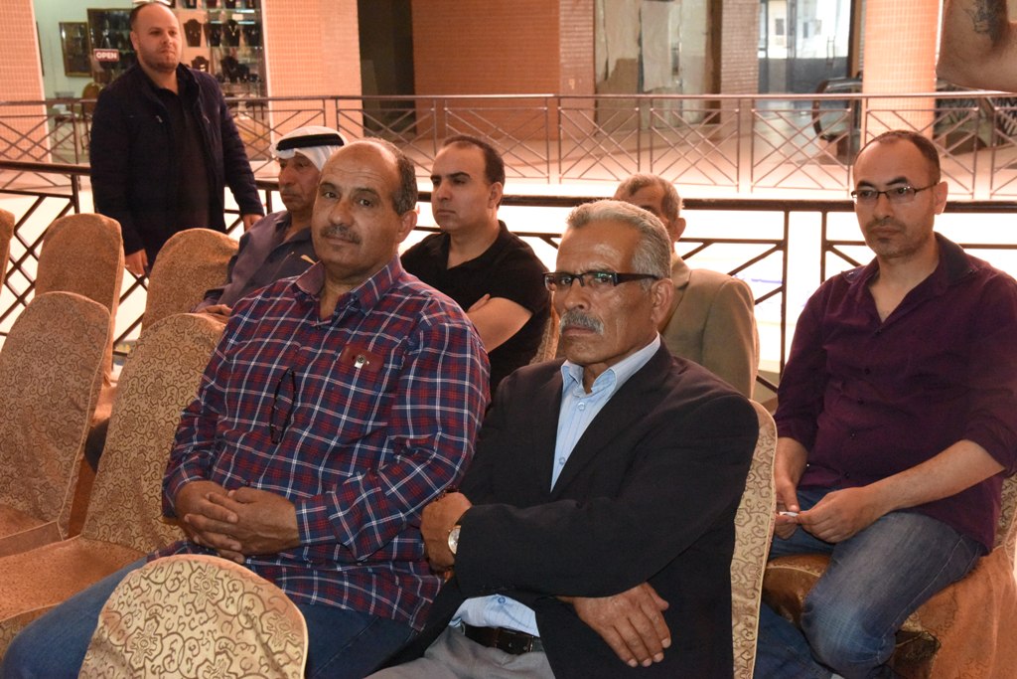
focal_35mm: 52
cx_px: 508
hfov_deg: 38.2
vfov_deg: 26.0
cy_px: 340
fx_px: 1469
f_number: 11
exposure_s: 1/250
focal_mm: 52
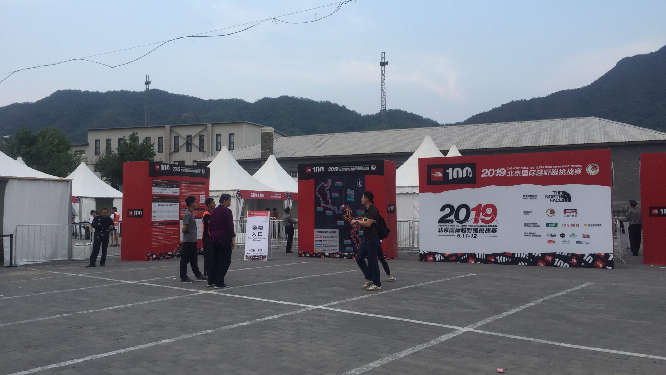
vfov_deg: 36.7
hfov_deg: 61.0
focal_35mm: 32
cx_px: 331
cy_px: 181
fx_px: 565
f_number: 2.2
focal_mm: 4.15
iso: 32
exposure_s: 1/100
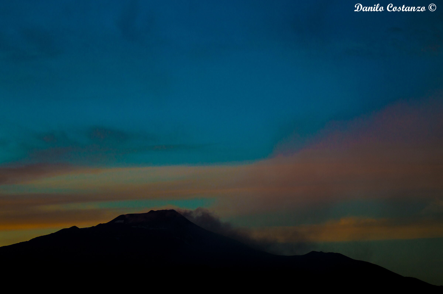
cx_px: 222
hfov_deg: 16.7
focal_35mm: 123
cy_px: 147
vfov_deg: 11.1
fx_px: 1512
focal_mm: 82
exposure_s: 1/250
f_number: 4
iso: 100
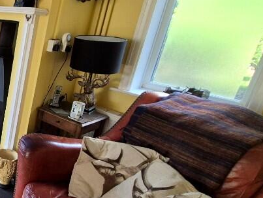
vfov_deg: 43.0
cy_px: 101
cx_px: -57
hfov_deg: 39.0
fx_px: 251
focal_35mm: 33
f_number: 2.2
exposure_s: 1/50
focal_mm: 1.74
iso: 80
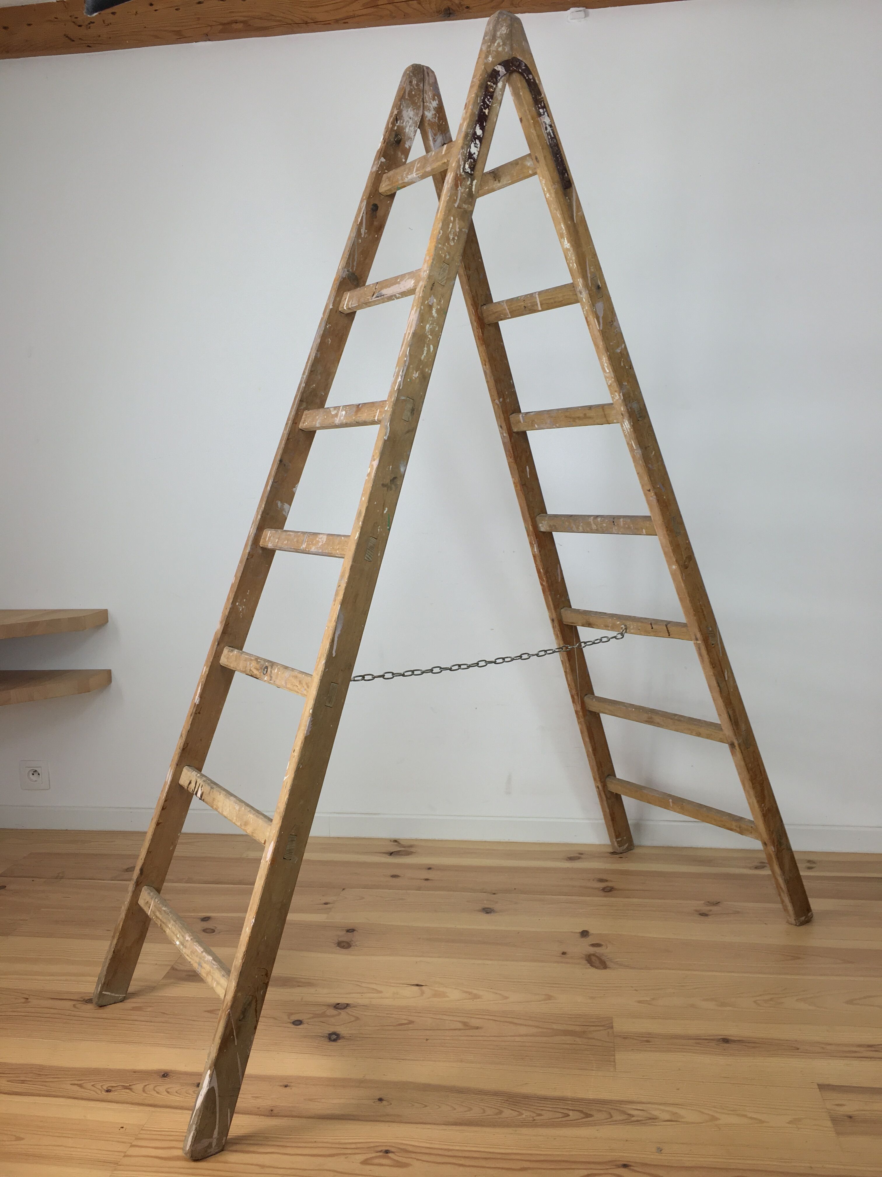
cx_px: 441
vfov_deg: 61.7
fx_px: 985
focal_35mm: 29
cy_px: 588
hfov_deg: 48.2
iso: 32
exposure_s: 1/50
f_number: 2.2
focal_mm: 4.15
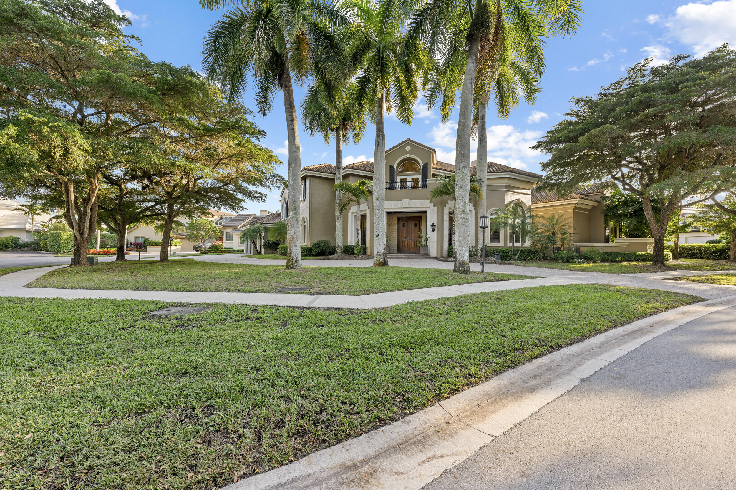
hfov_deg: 104.3
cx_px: 368
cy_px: 245
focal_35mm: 14
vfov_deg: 81.2
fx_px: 286
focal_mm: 14
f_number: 8
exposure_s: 1/20
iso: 125
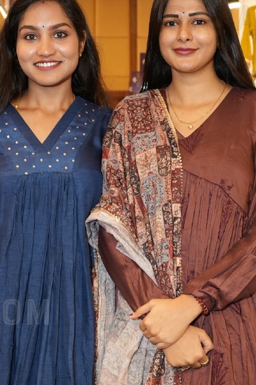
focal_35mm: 77
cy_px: 224
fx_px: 822
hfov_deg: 17.7
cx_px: 110
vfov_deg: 26.3
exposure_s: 1/125
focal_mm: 24
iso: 1000
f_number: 4
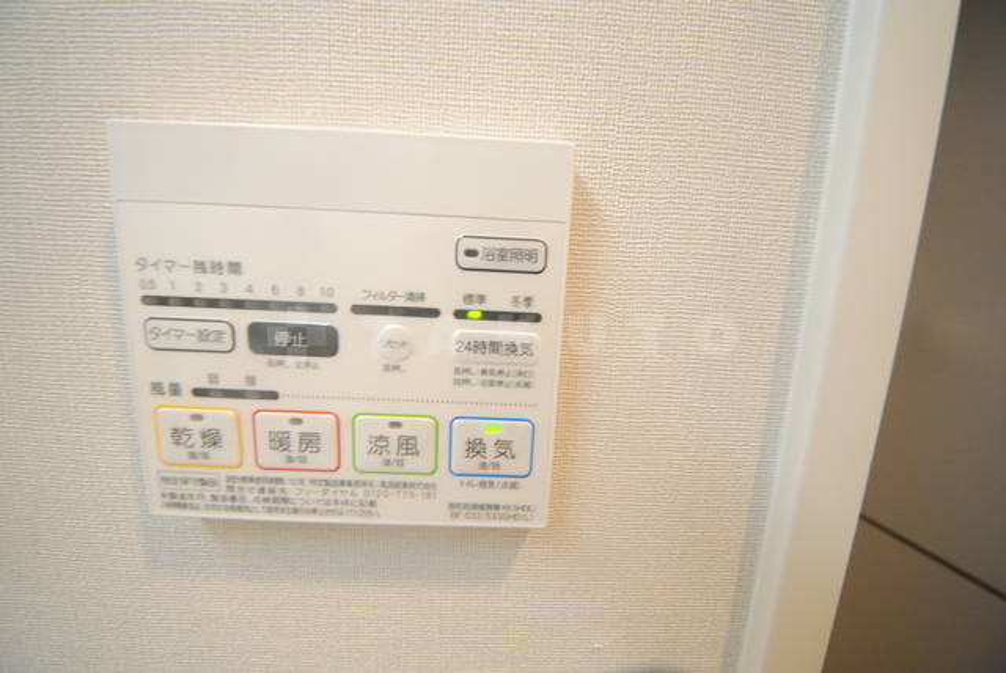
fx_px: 336
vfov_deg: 90.1
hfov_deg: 112.6
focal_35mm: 12
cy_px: 336
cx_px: 503
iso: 720
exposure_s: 1/30
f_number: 4.5
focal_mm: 8
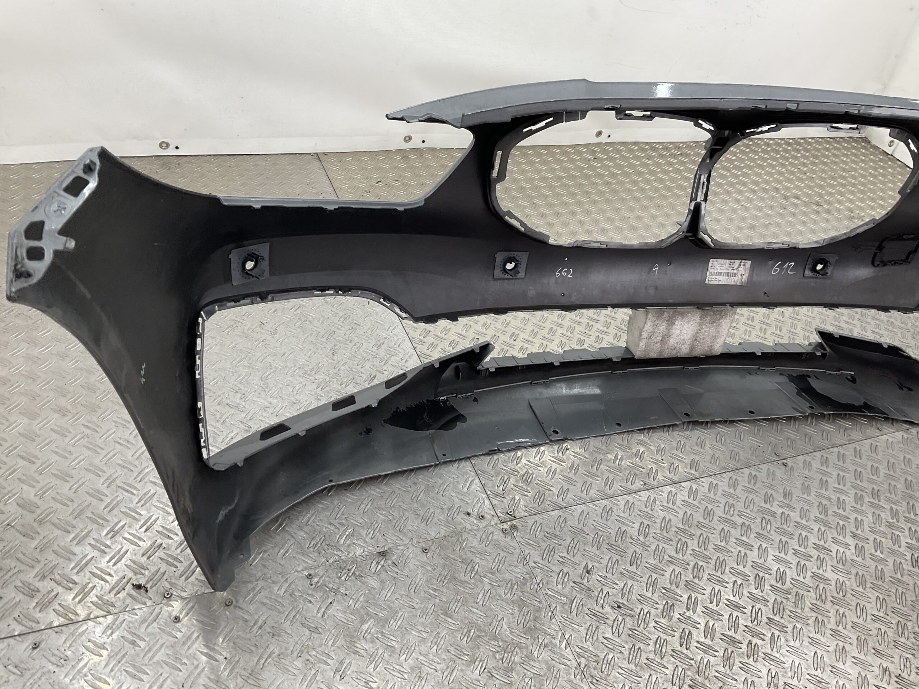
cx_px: 460
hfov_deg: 61.7
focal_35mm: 29
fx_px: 770
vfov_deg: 48.2
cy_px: 344
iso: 32
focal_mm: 3
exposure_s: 1/100
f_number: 1.8
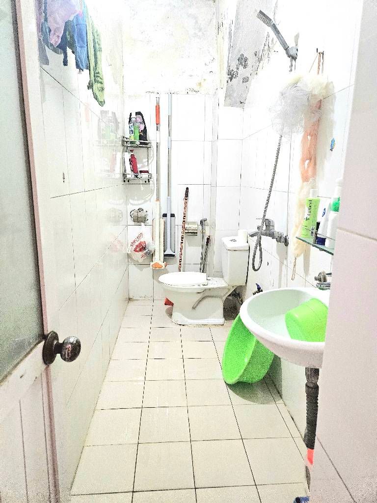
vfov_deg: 73.9
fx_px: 334
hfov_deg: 58.9
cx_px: 188
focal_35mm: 23
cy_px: 252
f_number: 1.8
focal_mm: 5.4
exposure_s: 1/101
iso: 640
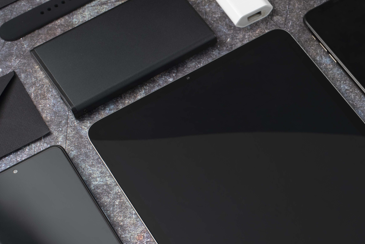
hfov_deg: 19.0
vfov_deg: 13.0
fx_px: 1065
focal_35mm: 105
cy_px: 136
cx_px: 356
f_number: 5.6
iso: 160
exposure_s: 1/100
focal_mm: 50
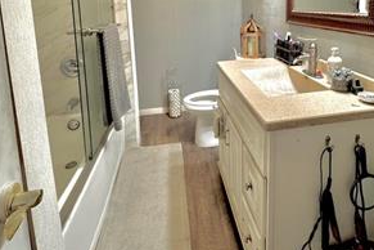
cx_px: 225
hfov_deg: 72.9
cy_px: 39
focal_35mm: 24
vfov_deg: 49.0
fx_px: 249
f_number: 2.2
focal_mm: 2.22
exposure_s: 1/60
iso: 320
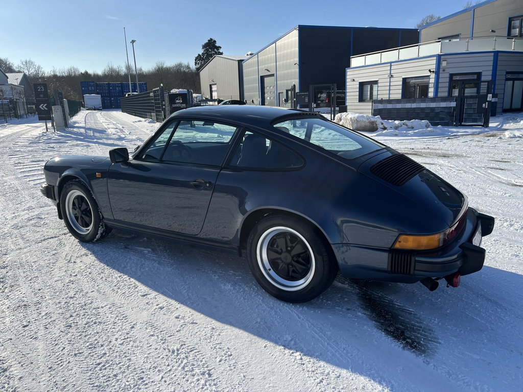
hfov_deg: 67.3
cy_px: 196
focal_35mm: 26
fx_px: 393
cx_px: 262
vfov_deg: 53.1
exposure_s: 1/4310
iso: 50
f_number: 1.6
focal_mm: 5.1
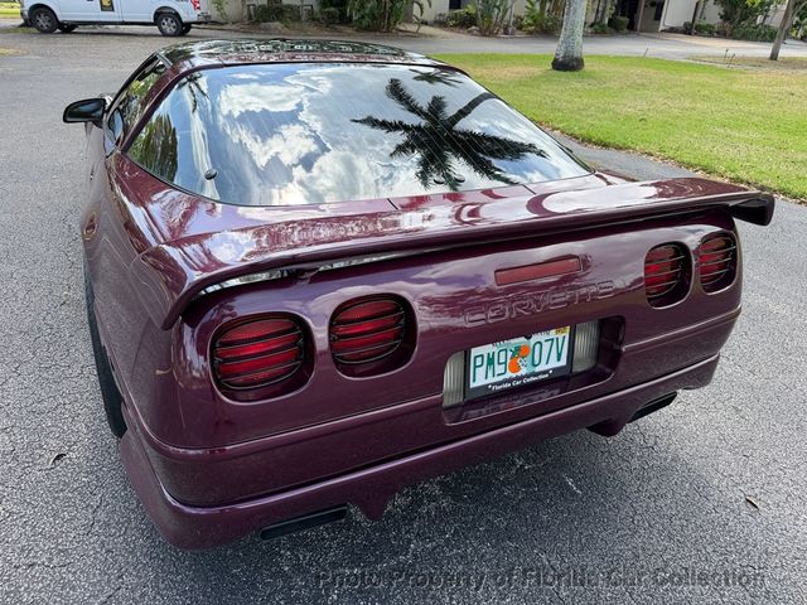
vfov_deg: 56.8
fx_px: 560
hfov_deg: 71.6
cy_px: 302
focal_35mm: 24
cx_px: 404
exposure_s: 1/1192
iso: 80
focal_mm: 6.76
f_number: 1.78
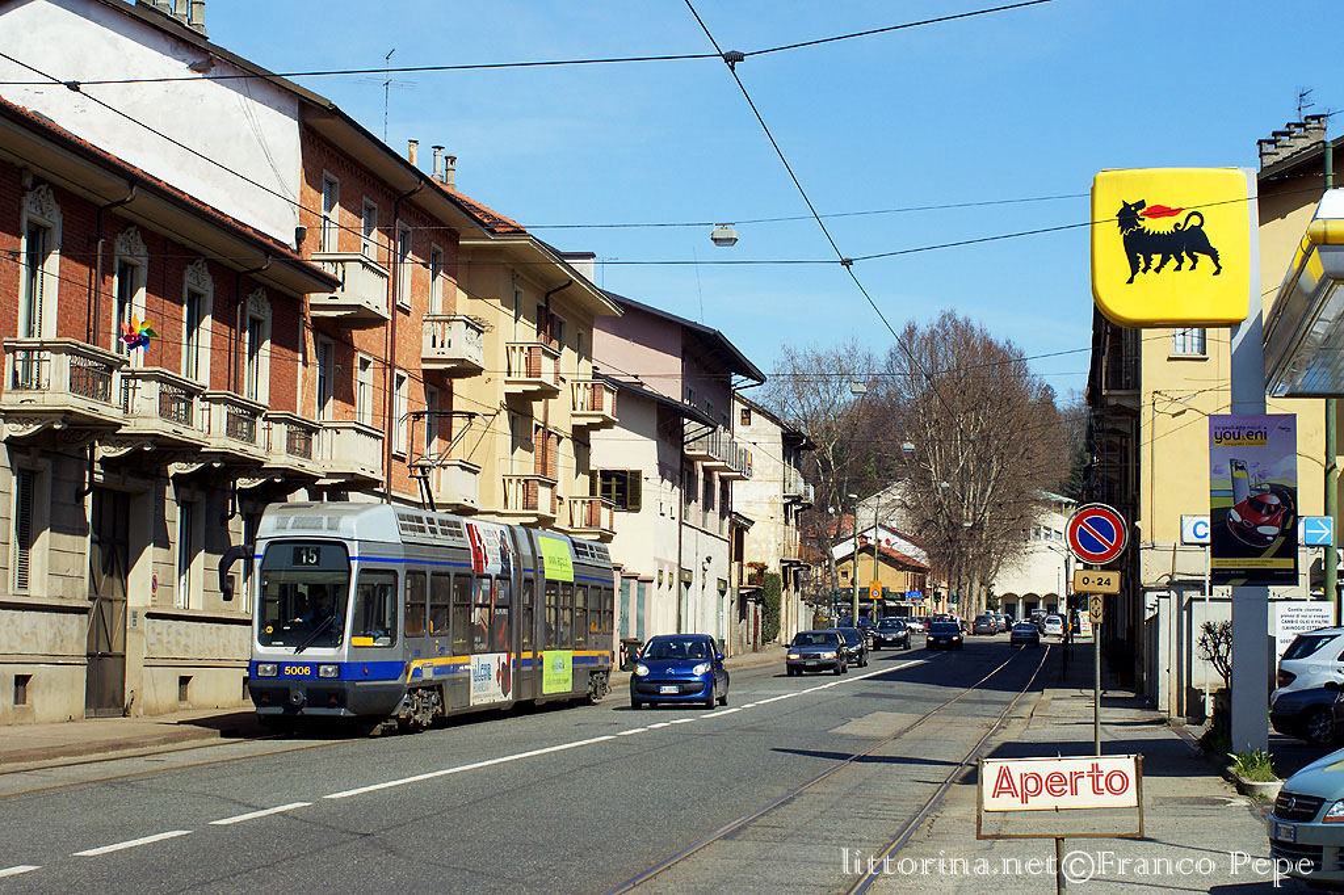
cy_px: 448
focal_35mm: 68
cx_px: 672
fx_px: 2519
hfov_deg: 29.9
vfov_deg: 20.1
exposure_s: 1/500
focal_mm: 45
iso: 200
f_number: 8
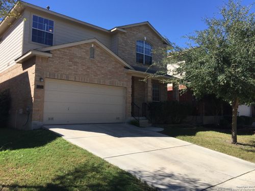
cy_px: 96
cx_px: 128
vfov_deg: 48.2
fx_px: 214
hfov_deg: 61.7
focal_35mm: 29
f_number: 2.2
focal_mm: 4.15
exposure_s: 1/1647
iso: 32
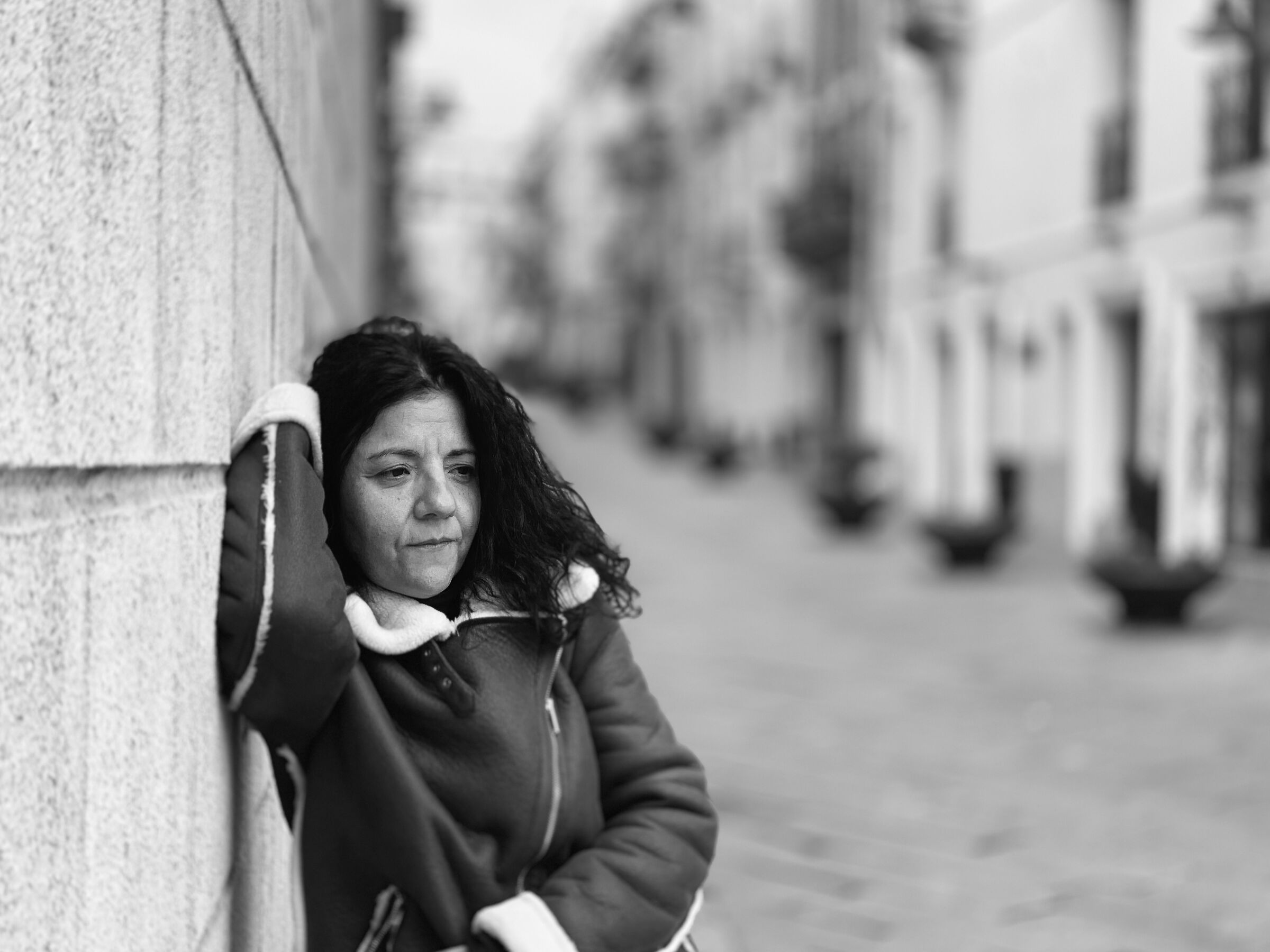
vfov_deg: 28.0
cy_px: 476
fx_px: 1908
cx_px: 635
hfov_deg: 36.8
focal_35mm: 52
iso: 16
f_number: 2.4
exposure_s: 1/150
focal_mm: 6
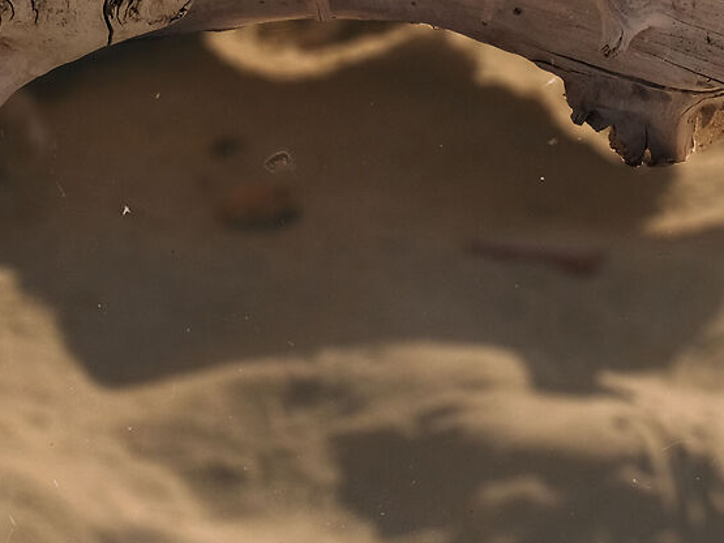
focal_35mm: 312
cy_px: -419
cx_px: 828
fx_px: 6524
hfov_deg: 6.3
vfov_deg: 4.7
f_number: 8
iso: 200
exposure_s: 1/500
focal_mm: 50
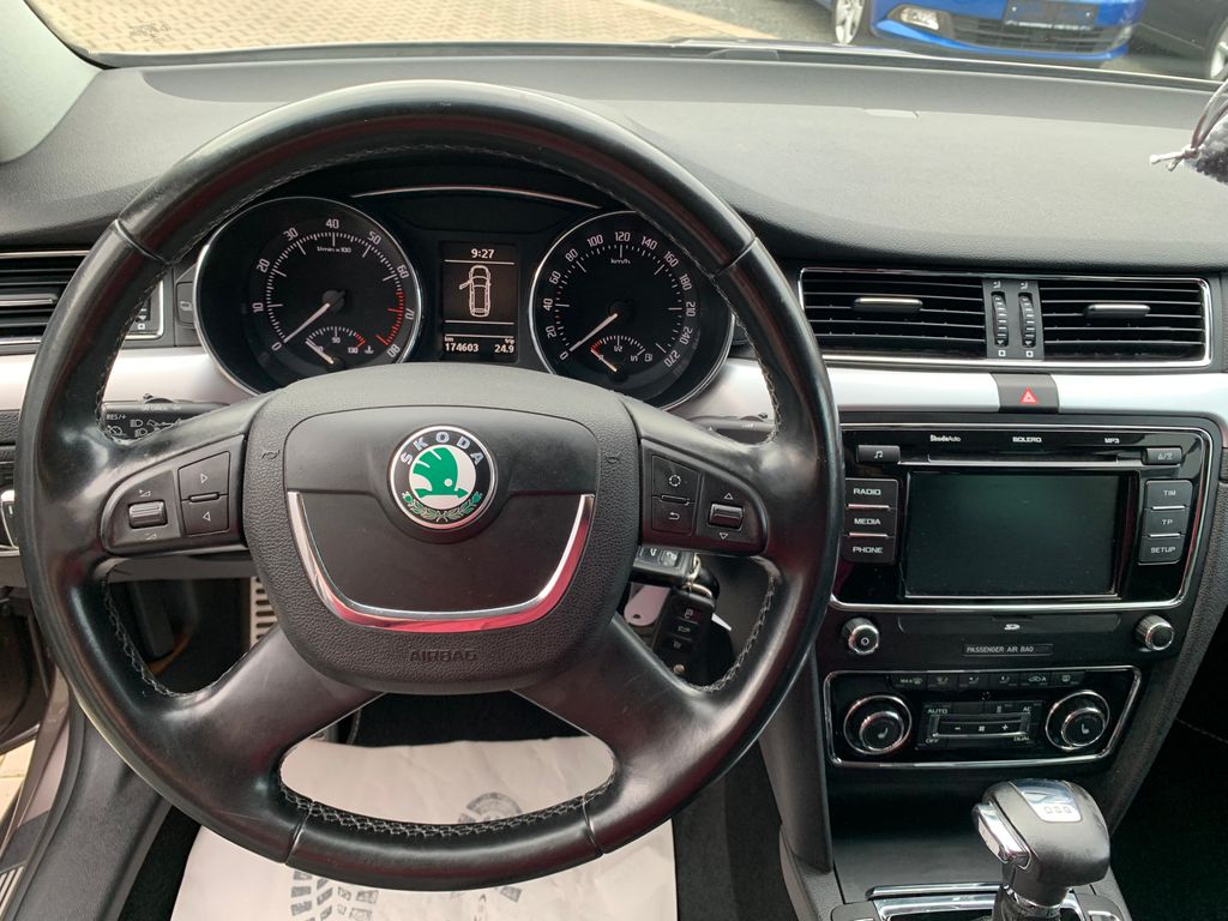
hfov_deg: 67.3
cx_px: 614
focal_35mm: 26
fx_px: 922
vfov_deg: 53.1
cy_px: 460
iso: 100
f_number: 1.8
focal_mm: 4.25
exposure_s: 1/95
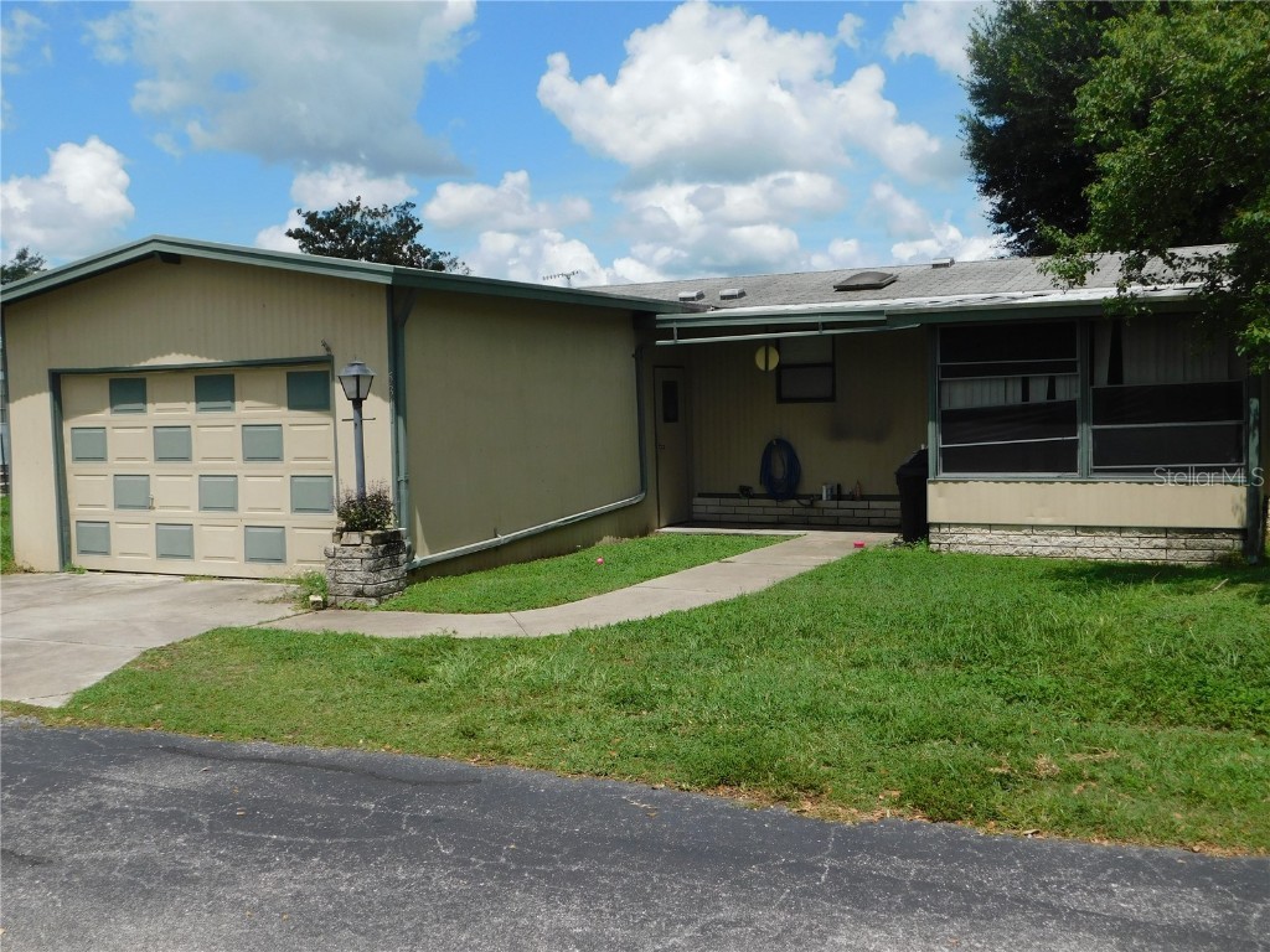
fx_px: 1321
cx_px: 635
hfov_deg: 51.4
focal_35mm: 36
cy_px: 476
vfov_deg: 39.7
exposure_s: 1/500
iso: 125
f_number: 7
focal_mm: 6.3
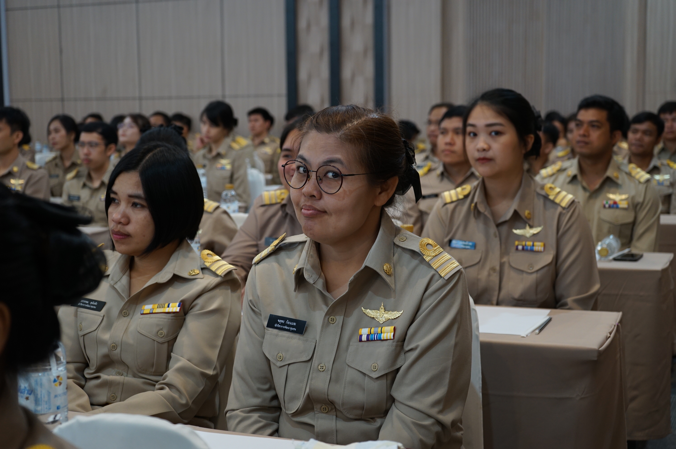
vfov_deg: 26.4
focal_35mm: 51
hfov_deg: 38.9
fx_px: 957
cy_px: 224
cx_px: 338
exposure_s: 1/15
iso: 800
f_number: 4.5
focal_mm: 51
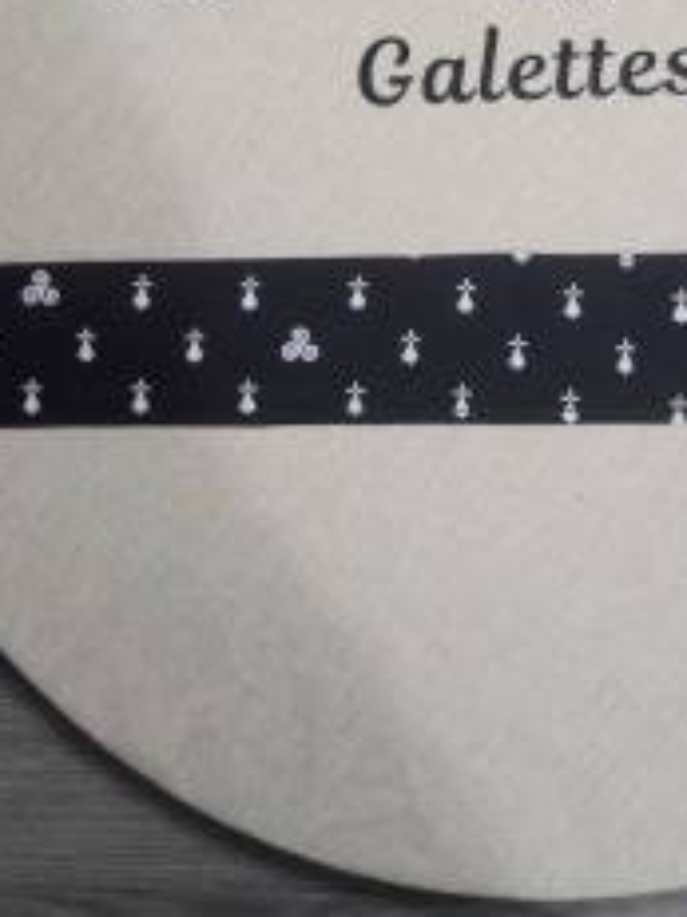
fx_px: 1430
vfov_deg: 34.4
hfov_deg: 26.4
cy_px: 171
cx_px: 568
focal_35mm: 54
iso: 250
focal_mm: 5.4
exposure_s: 1/50
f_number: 1.8
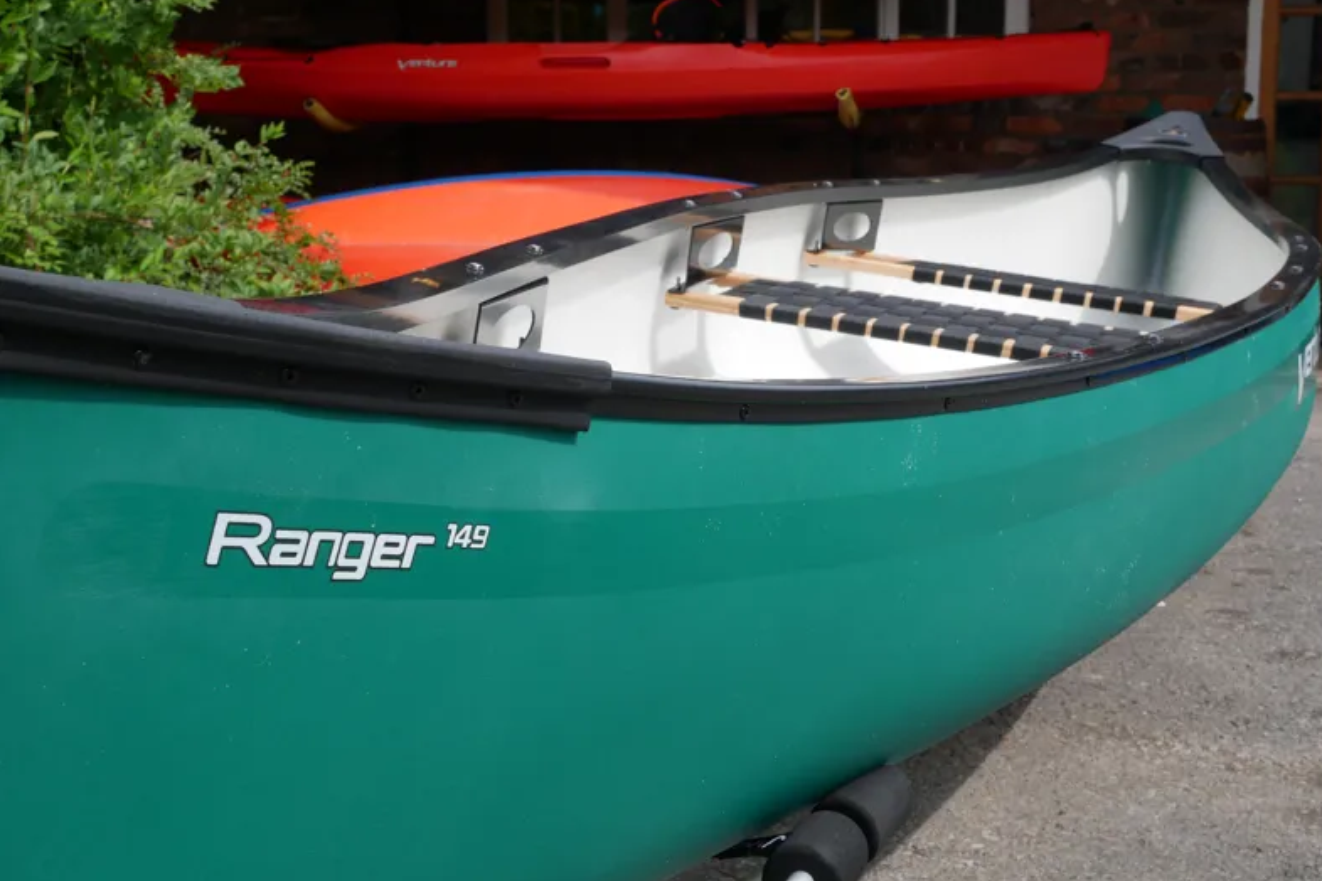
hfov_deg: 37.5
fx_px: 1946
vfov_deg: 25.5
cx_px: 672
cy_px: 472
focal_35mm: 53
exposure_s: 1/250
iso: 200
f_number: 9
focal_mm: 25
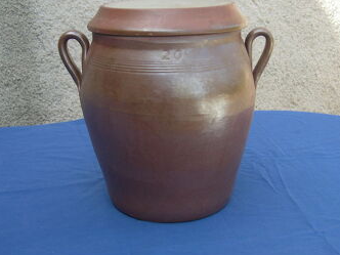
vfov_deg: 26.5
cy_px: 101
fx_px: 540
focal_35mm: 55
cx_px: 175
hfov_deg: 34.9
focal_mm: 8
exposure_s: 1/442
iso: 100
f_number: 2.8
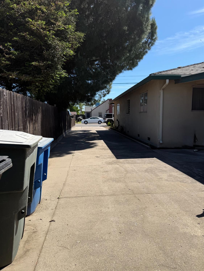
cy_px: 136
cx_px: 102
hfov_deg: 56.8
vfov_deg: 71.6
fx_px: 189
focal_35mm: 24
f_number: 1.78
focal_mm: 6.76
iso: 80
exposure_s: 1/4167
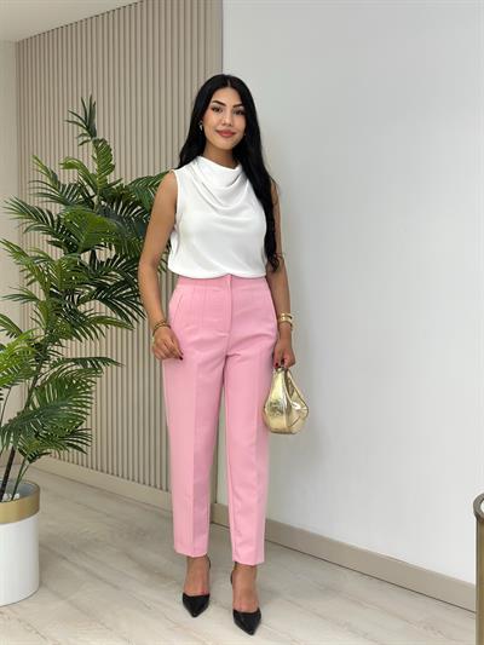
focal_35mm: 48
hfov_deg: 30.3
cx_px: 242
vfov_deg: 39.6
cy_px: 322
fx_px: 894
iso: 80
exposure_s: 1/231
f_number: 1.78
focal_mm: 6.86
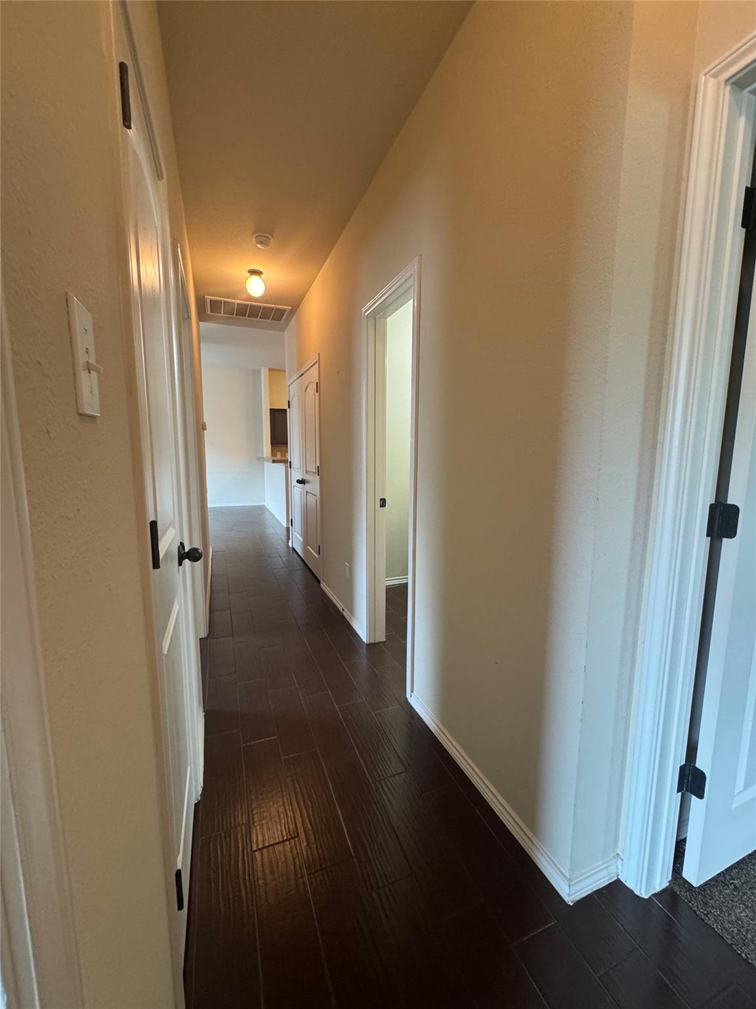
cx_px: 378
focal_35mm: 14
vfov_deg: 102.1
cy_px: 504
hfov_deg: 85.7
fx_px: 408
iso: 400
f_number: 2.2
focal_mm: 2.22
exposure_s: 1/60
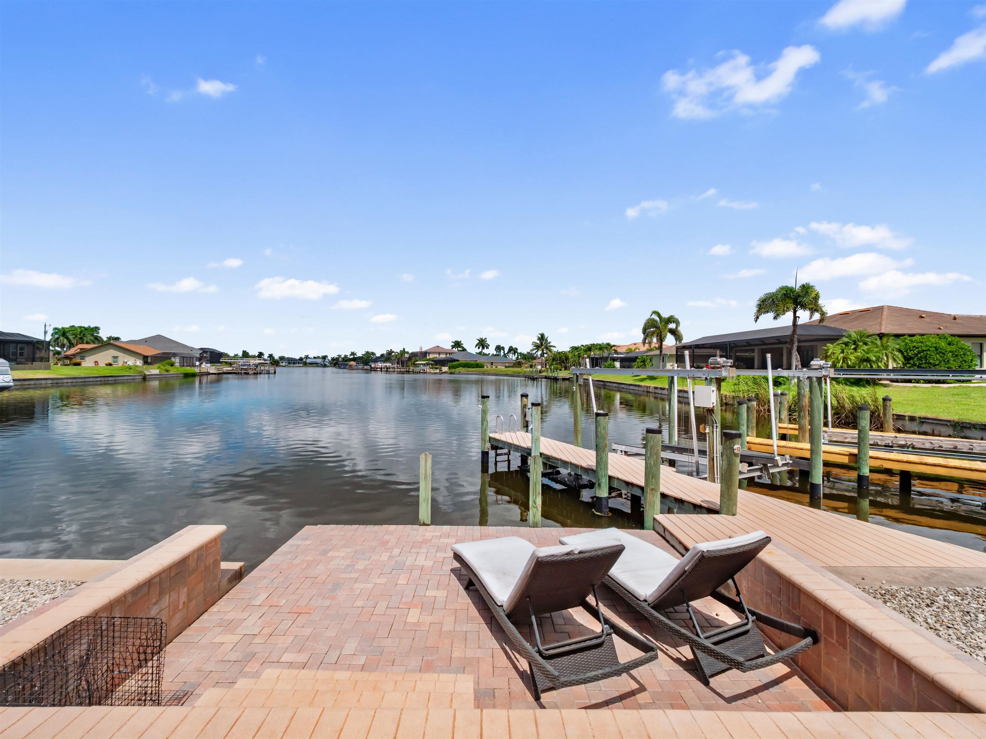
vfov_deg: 85.7
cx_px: 493
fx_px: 399
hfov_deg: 102.1
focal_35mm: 14
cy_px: 370
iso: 200
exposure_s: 1/1600
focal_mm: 7
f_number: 7.1
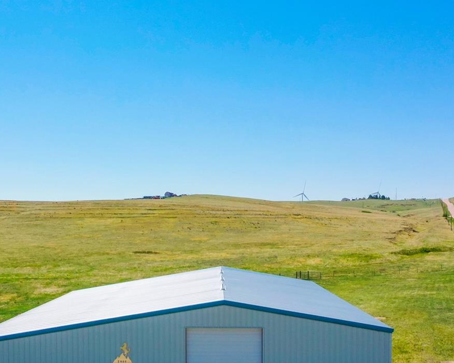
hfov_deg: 38.7
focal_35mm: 48
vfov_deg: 31.1
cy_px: 251
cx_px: 187
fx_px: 645
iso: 400
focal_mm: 10.26
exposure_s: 1/1250
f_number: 8
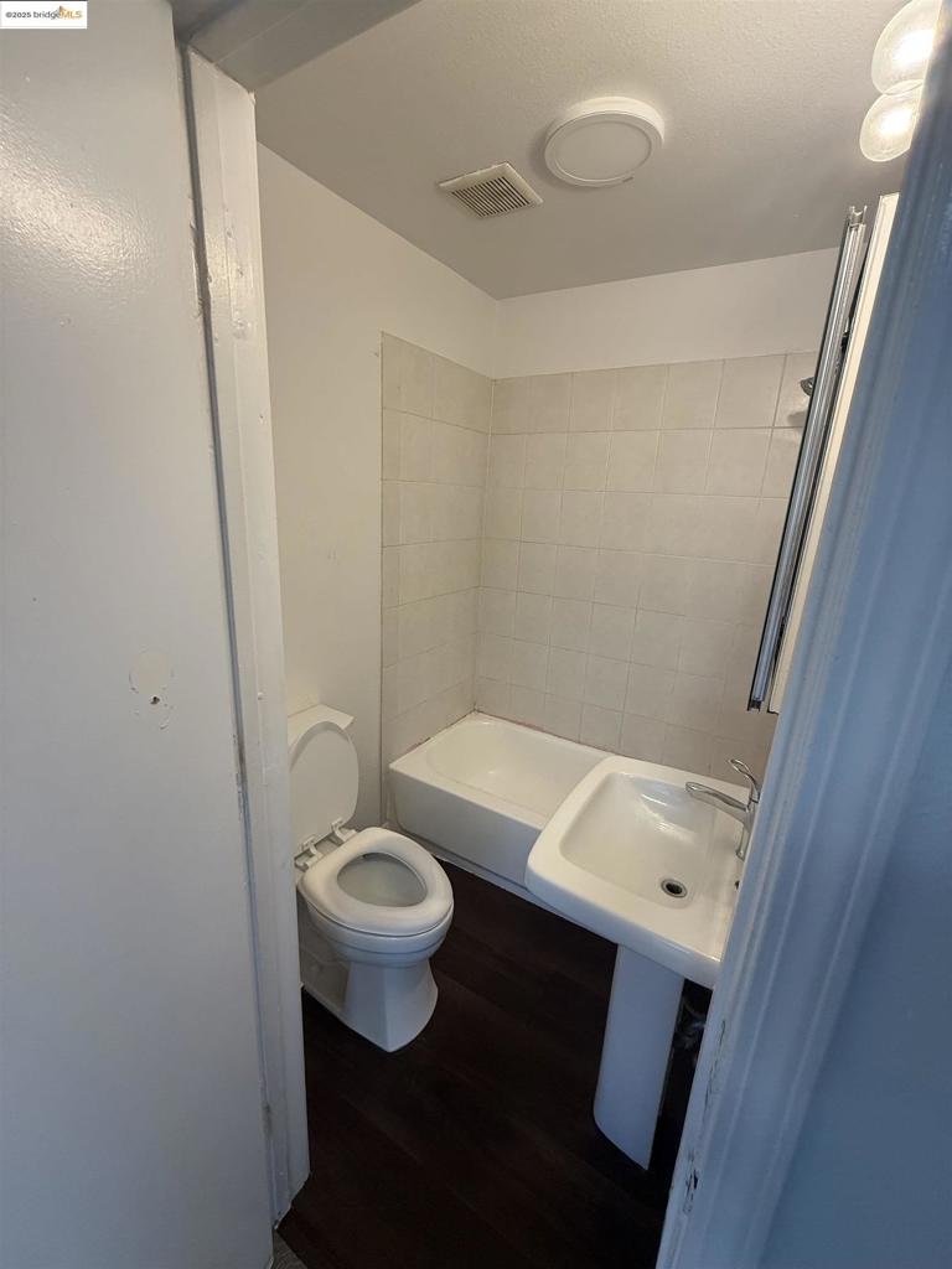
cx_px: 476
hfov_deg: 85.7
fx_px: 513
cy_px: 634
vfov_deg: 102.1
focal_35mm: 14
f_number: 2.2
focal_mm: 2.22
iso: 200
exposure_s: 1/120
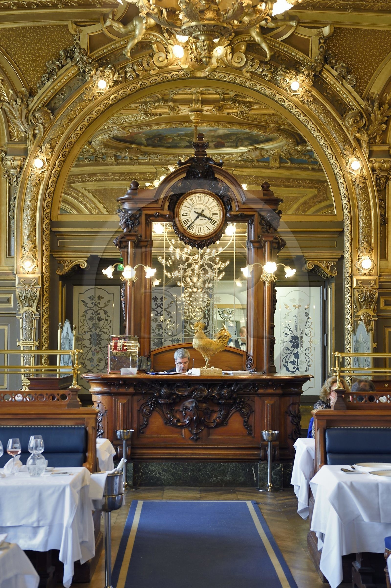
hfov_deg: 19.4
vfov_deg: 28.9
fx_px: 1142
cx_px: 196
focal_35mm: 70
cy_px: 294
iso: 1600
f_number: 8
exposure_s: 1/20
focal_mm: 70
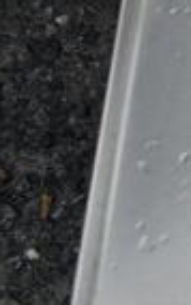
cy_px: 127
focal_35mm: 118
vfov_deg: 17.6
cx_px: 652
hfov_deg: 8.4
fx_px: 981
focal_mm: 18
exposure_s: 1/160
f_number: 6.3
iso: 100
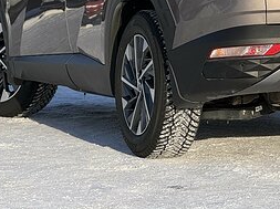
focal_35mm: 260
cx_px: 237
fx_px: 2100
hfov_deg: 7.6
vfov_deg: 5.7
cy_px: -10
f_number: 2.8
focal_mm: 15.66
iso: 50
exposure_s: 1/1342
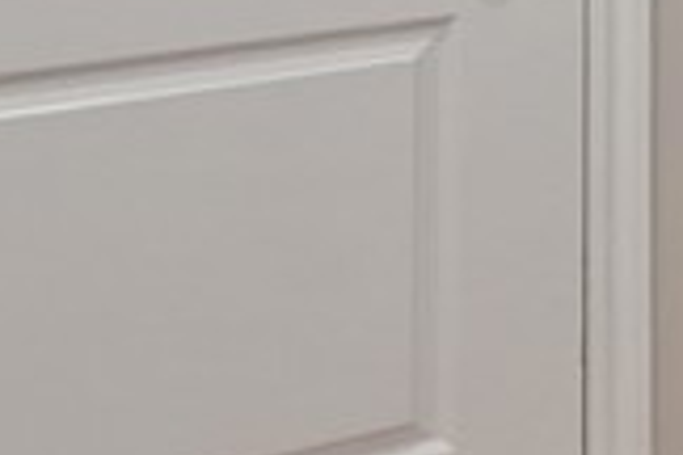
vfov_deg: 12.1
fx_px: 1916
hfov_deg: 14.8
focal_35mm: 101
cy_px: -438
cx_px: 1518
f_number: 5
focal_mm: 16
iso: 5000
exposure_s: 1/30
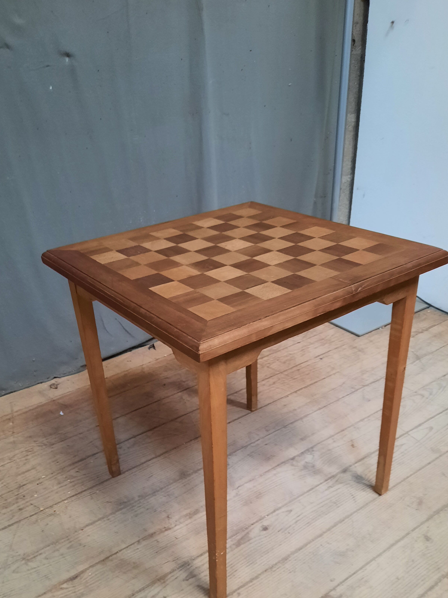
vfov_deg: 57.8
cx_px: 208
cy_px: 366
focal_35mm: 31
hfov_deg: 45.4
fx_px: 535
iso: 400
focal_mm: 4.6
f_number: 2
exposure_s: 1/33
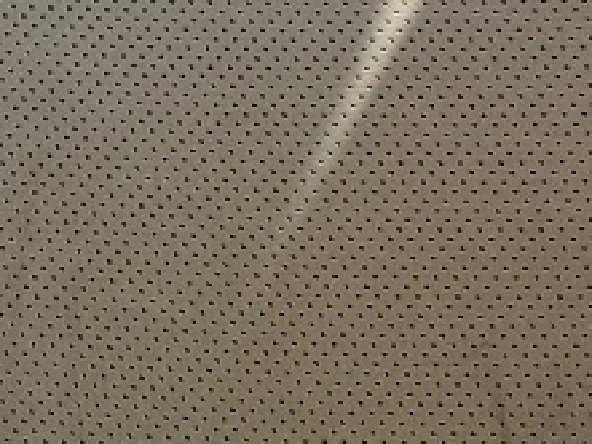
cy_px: -1134
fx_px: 3217
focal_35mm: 188
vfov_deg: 6.7
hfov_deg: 8.5
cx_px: -1291
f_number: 1.5
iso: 50
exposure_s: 1/172
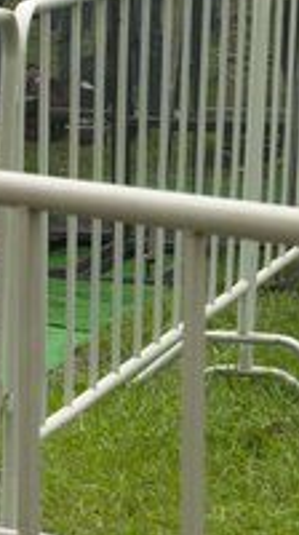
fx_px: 3113
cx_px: 195
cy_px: -13
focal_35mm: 220
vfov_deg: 9.7
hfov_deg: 5.5
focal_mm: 35
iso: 200
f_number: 5.6
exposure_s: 1/80
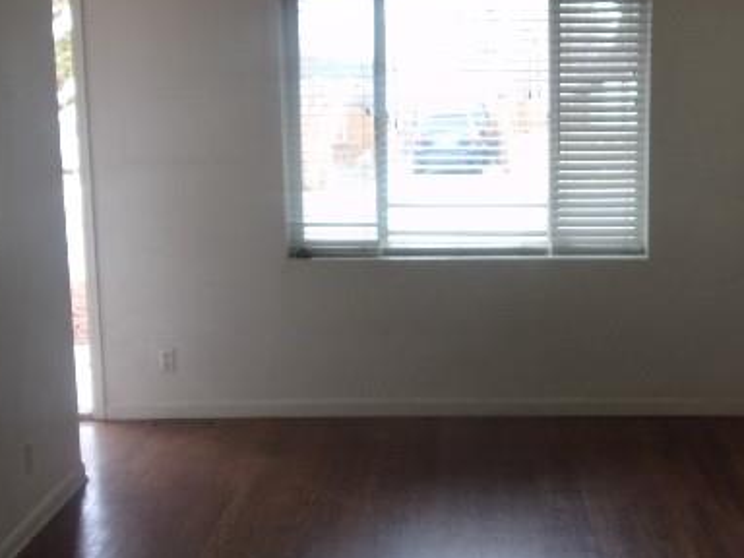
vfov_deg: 26.6
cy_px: 258
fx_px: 1182
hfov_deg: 34.8
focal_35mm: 55
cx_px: 436
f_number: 3.7
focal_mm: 5.9
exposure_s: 1/34
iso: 98
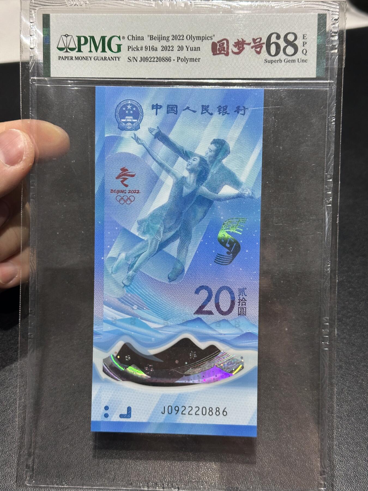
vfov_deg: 39.7
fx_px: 680
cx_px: 184
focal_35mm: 48
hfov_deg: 30.3
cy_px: 246
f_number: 1.78
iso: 160
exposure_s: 1/50
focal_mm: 6.86
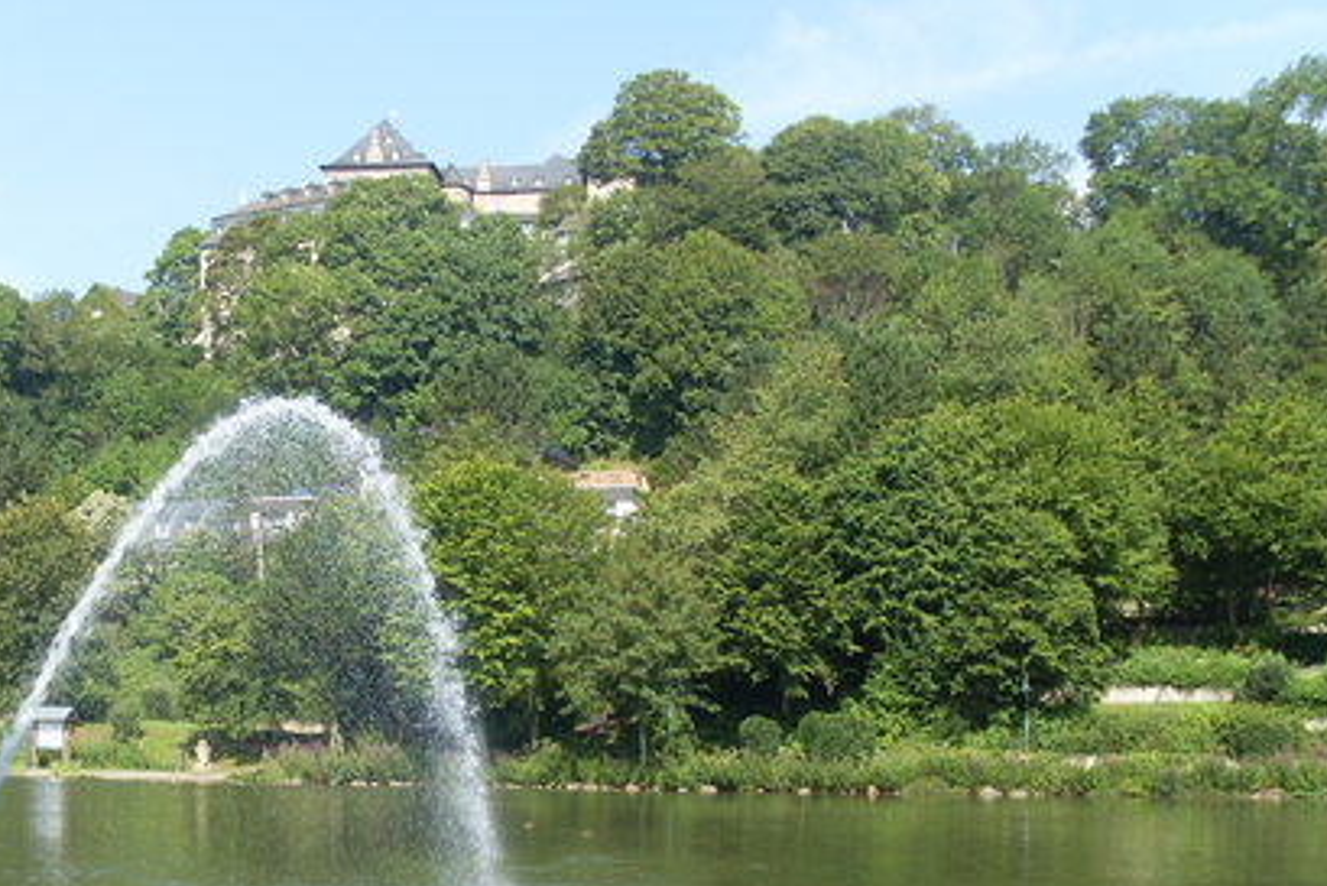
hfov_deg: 34.3
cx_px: 496
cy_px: 643
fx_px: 2139
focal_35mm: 58
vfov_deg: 23.2
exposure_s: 1/125
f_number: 7.7
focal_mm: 6.3
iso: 80
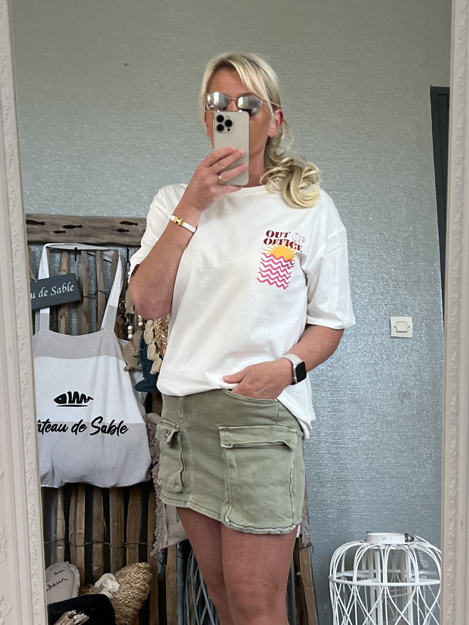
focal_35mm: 26
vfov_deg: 67.3
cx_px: 234
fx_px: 470
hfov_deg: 53.1
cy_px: 312
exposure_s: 1/90
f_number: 1.5
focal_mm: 5.7
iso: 125
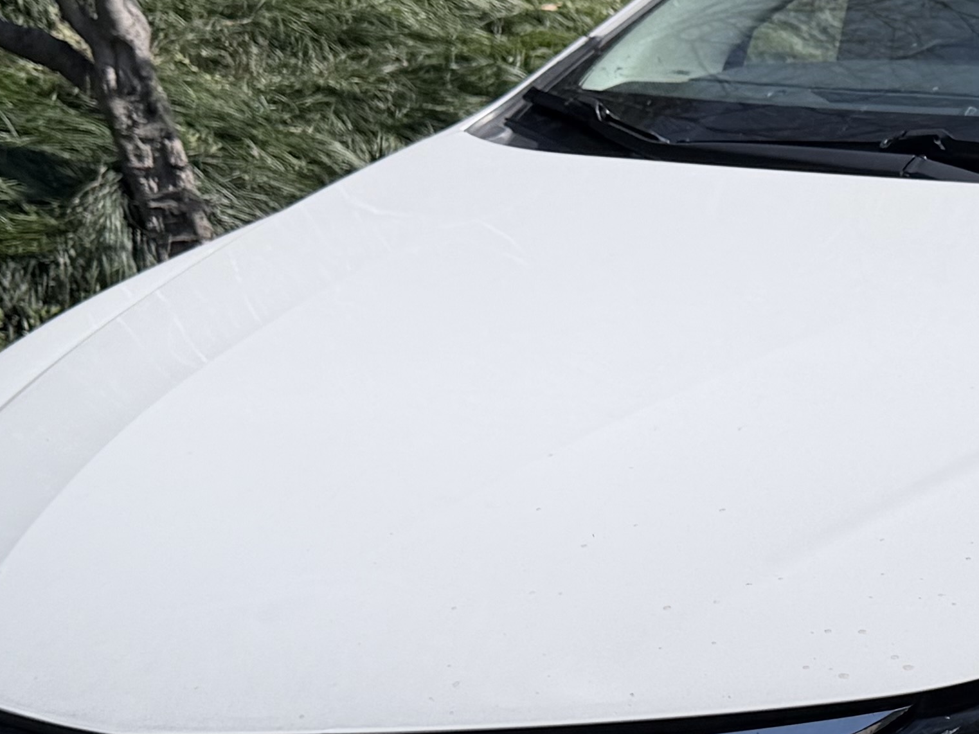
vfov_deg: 16.4
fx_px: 2545
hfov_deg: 20.5
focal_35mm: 90
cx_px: 1143
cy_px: 464
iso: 80
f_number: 1.78
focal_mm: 6.76
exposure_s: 1/8130
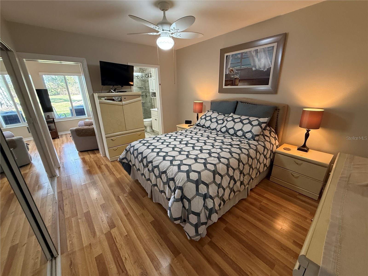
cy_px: 138
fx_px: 149
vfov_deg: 85.7
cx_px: 184
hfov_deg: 102.1
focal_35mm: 14
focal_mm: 2.22
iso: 400
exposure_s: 1/60
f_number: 2.2
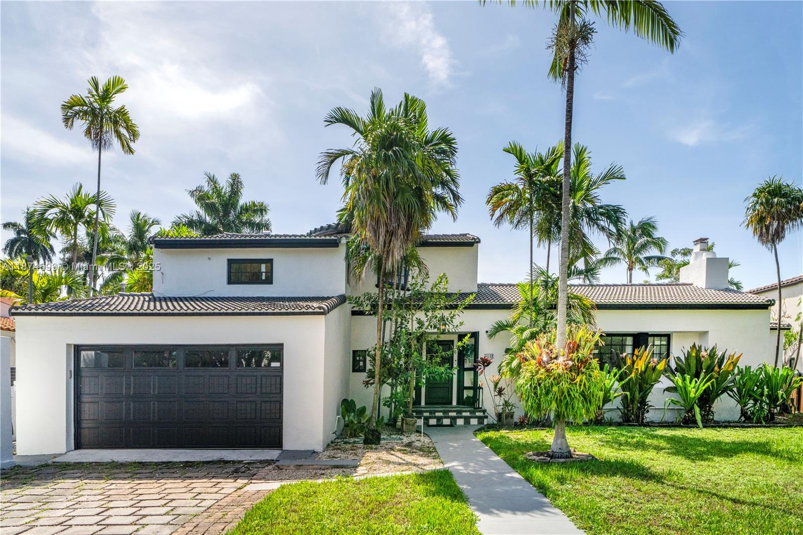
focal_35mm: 18
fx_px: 401
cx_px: 402
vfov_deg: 67.4
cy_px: 268
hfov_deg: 90.0
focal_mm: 18
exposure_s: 1/750
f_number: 11
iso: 400
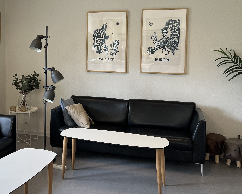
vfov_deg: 33.7
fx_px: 315
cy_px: 59
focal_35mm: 44
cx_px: 75
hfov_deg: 41.3
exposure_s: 1/100
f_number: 1.5
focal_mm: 5.7
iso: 100
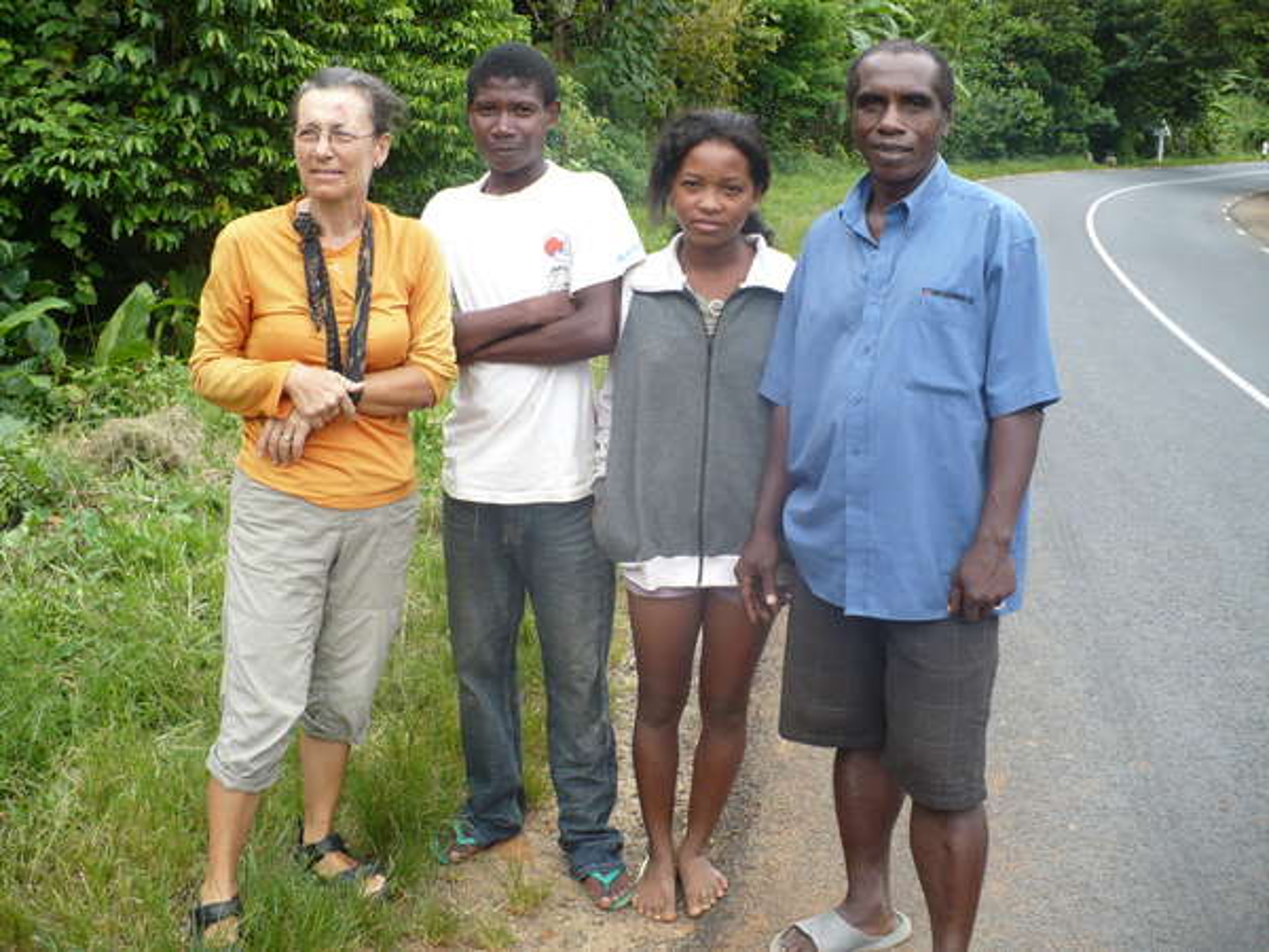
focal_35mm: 37
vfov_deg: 38.7
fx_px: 1356
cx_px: 634
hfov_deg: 50.1
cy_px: 476
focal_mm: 6.1
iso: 100
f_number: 2.8
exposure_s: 1/200
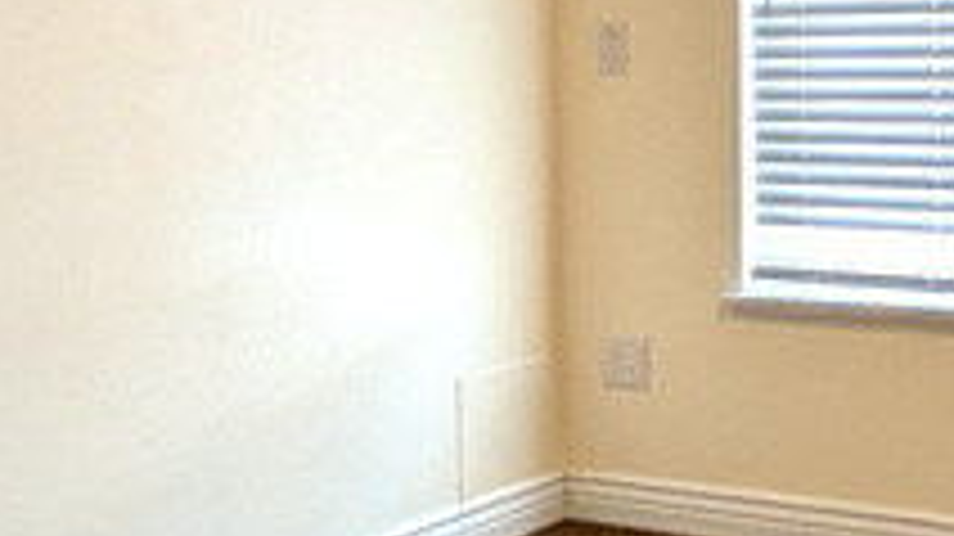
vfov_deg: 19.0
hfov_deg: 32.8
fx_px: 1593
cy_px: 153
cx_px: 698
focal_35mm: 63
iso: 110
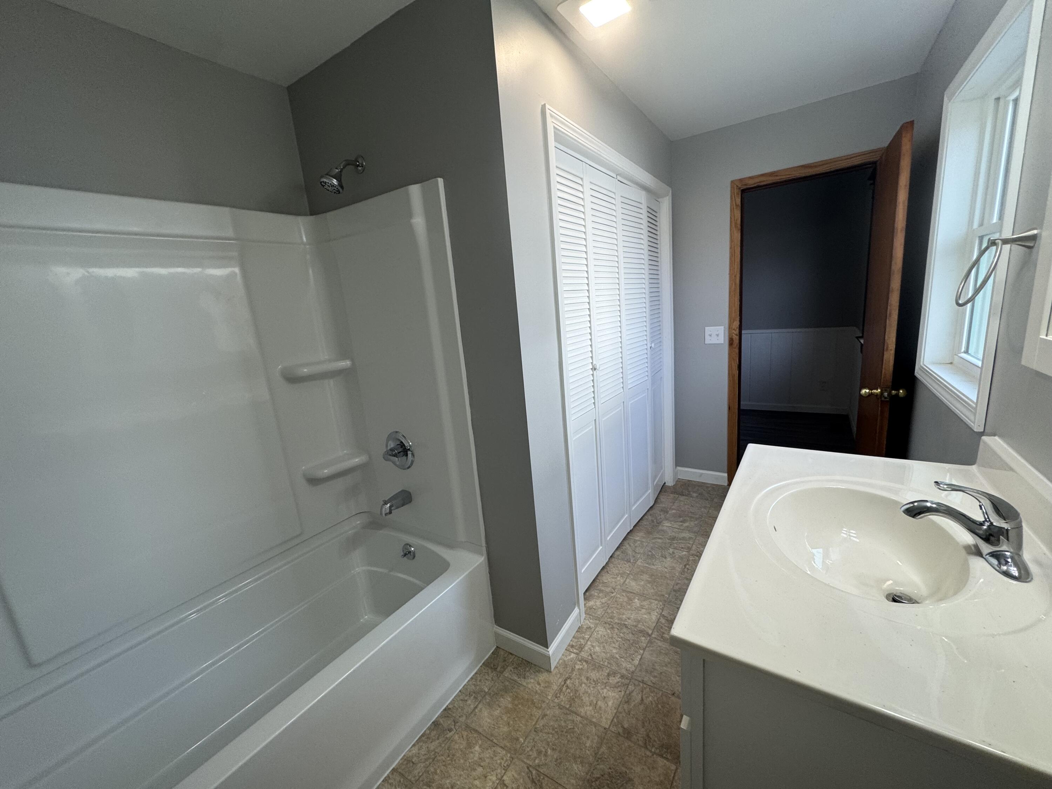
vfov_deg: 85.7
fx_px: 425
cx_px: 526
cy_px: 394
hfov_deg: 102.1
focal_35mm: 14
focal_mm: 2.22
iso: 100
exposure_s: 1/120
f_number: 2.2
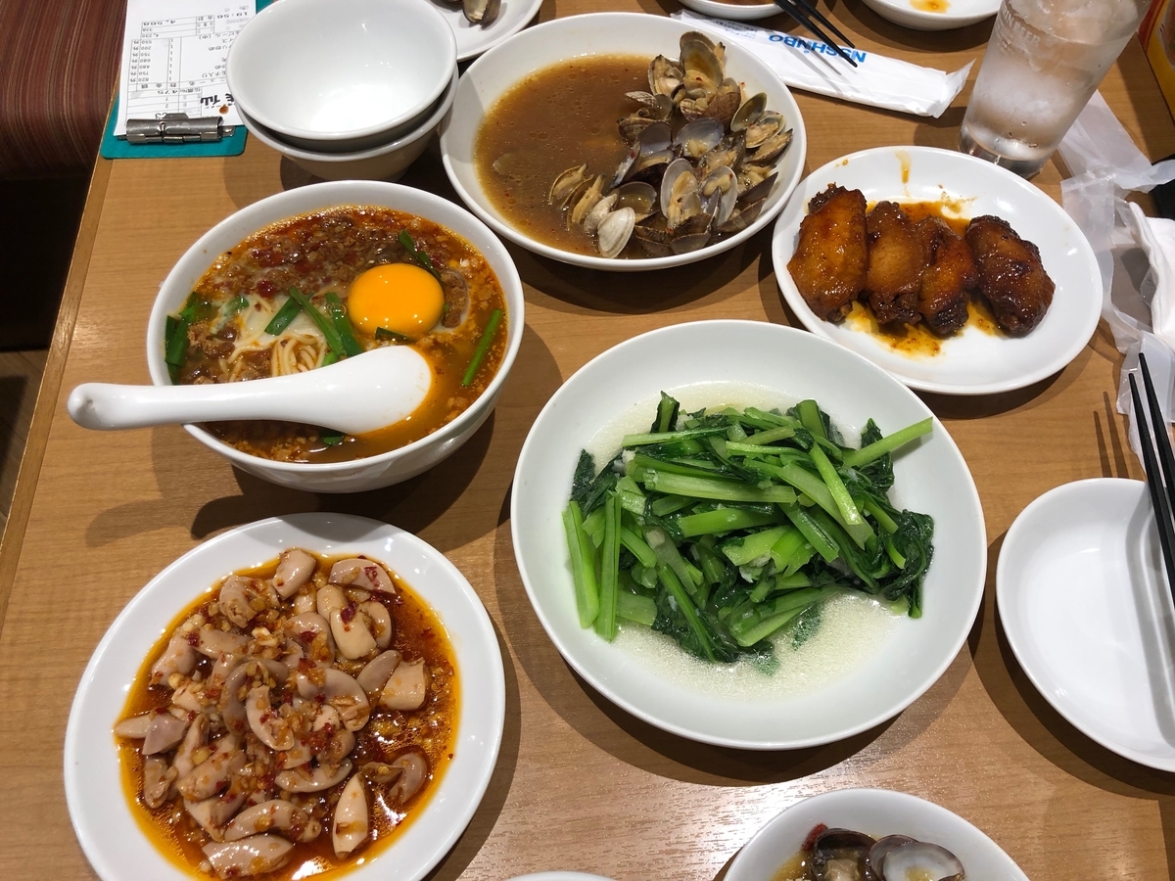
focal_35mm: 28
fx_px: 950
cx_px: 588
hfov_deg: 63.4
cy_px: 440
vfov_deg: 49.7
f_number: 1.8
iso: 25
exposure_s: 1/30
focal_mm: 4
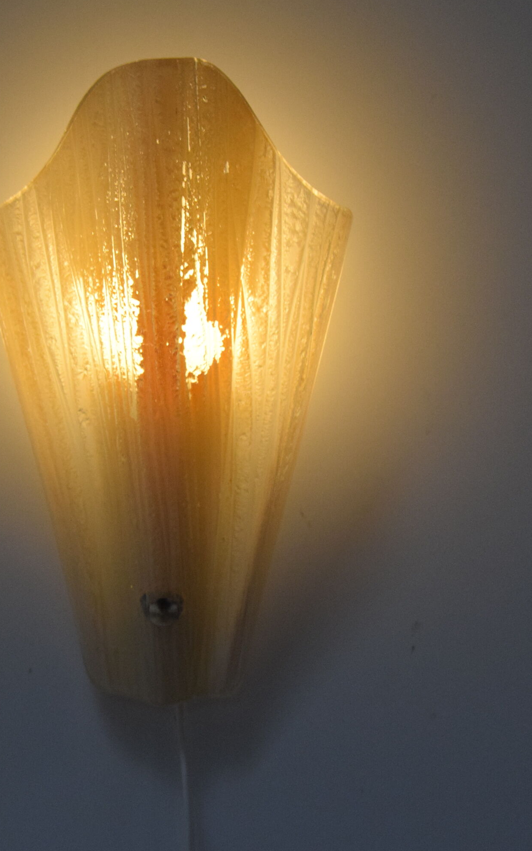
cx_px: 168
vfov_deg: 43.5
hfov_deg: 27.8
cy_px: 426
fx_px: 1067
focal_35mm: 46
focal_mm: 20
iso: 1600
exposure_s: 1/200
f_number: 7.1
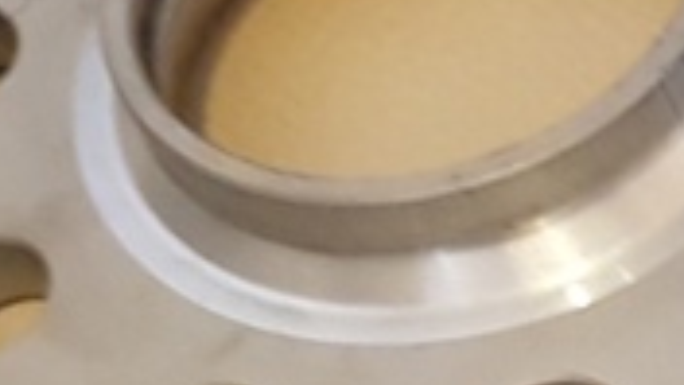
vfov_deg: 7.1
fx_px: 2920
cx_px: 1523
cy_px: 902
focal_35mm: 161
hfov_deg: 11.5
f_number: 1.7
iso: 250
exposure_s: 1/14
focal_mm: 4.2
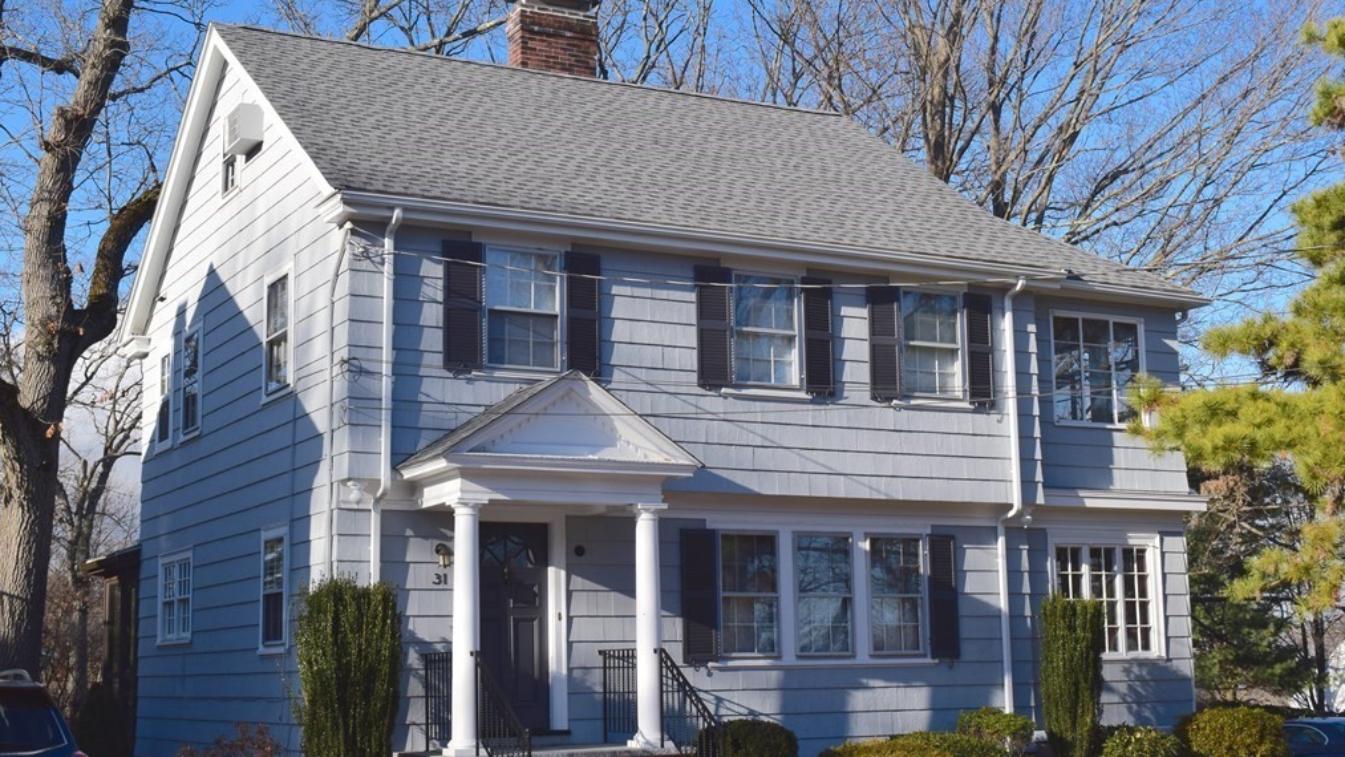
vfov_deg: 22.2
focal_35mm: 54
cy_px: 430
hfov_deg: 38.5
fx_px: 1926
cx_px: 678
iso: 360
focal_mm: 34
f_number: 11
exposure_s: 1/500
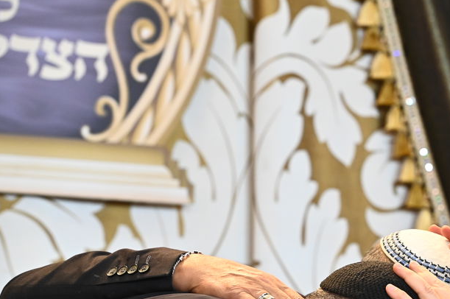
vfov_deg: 4.3
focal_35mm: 321
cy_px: 318
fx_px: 4008
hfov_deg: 6.4
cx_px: 443
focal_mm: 140
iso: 2500
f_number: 5.6
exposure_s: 1/100
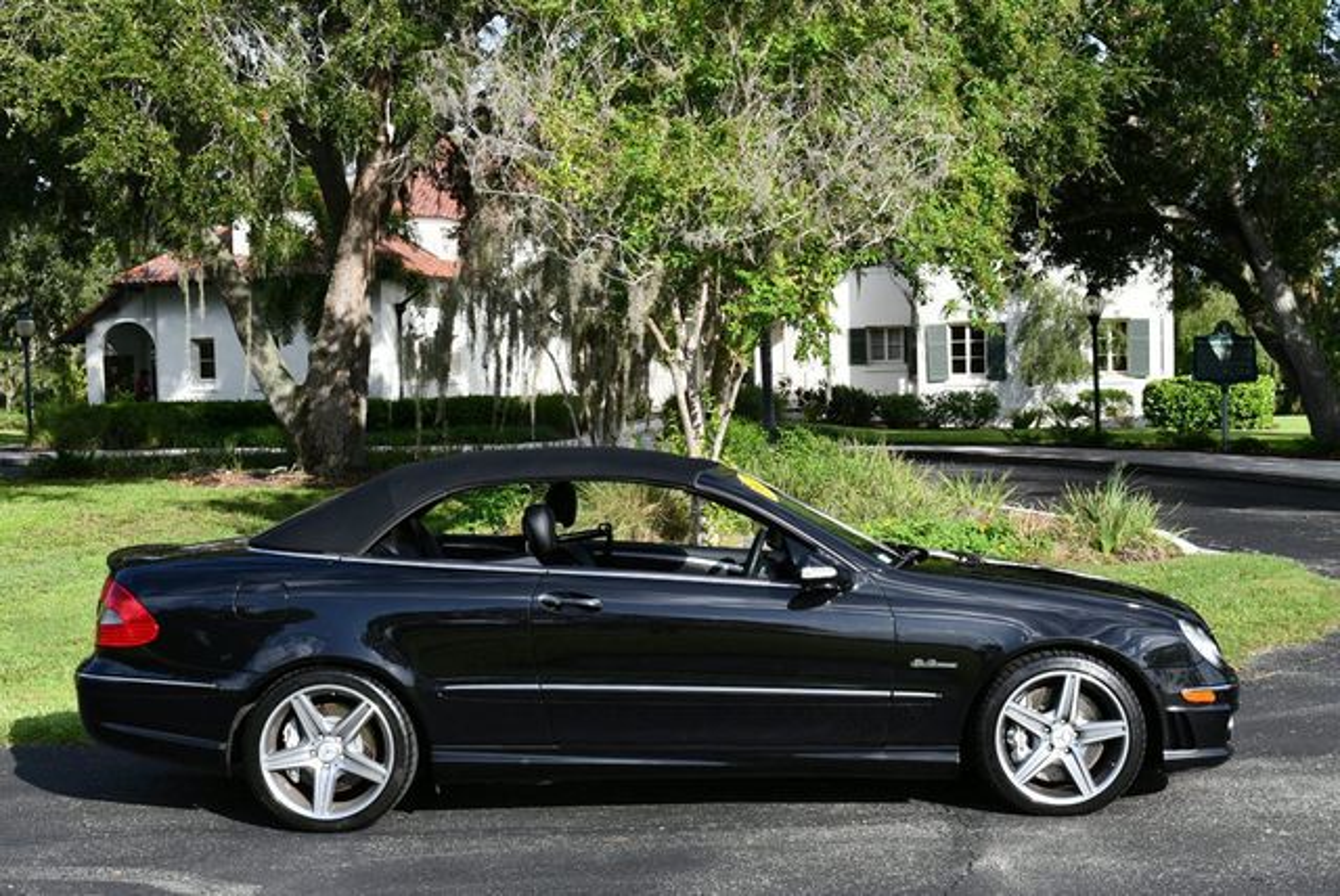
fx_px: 1937
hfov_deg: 38.2
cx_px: 670
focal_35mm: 52
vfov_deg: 26.0
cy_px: 448
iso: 110
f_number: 8
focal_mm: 26
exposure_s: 1/250
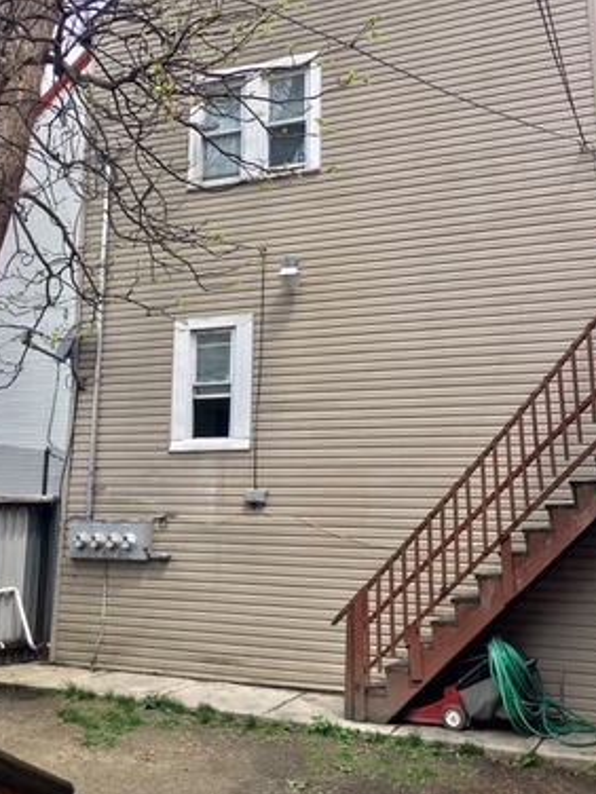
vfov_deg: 49.9
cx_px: 264
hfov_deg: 38.6
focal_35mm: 37
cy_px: 321
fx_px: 849
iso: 25
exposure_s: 1/699
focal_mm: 4.15
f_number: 2.2
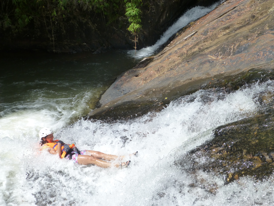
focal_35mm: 44
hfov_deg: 42.9
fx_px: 348
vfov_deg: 32.9
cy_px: 103
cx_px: 137
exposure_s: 1/1000
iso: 160
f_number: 4.1
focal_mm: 7.9
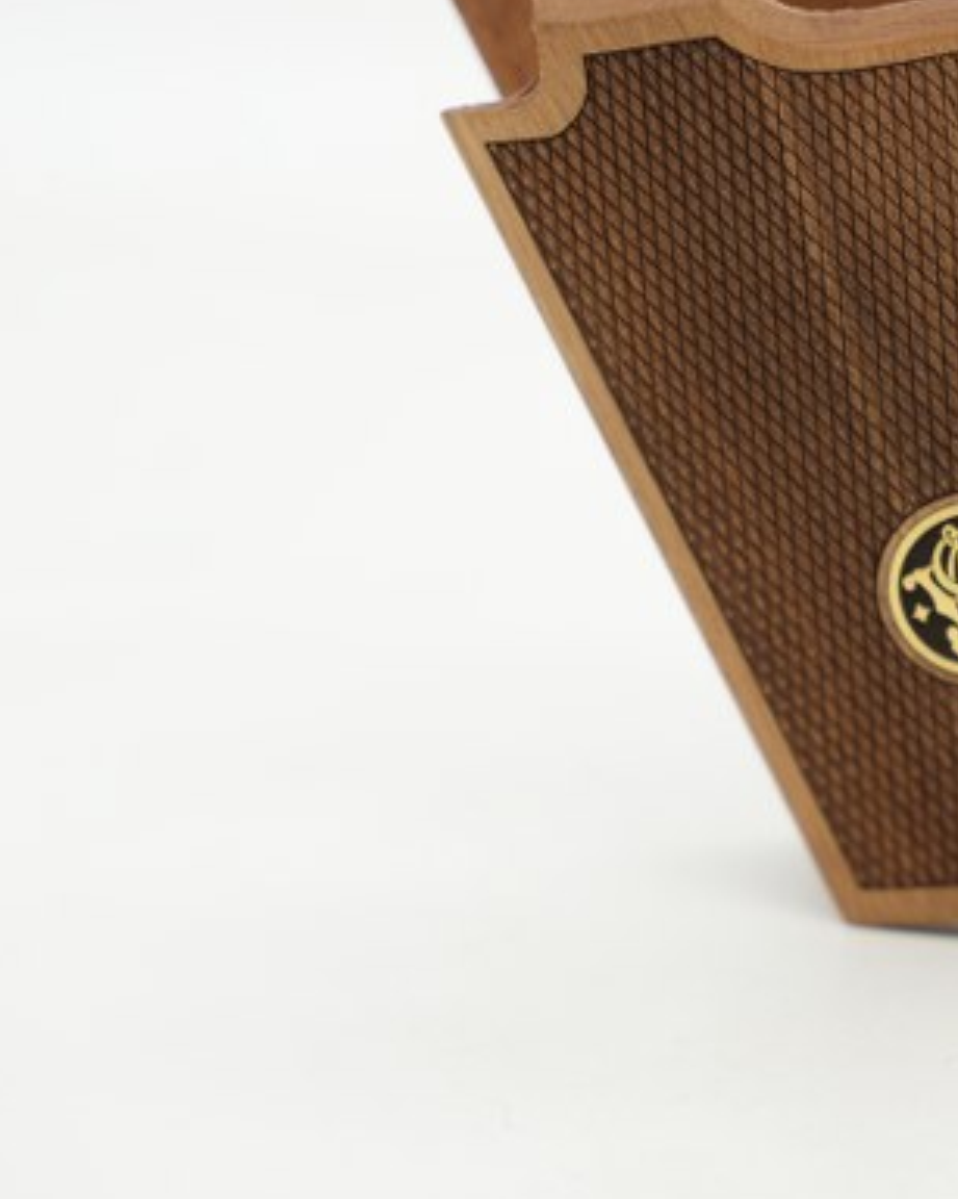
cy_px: 401
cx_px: 939
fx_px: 4857
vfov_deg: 14.0
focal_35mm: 137
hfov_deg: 11.2
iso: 100
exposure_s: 1/100
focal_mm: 70
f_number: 4.5
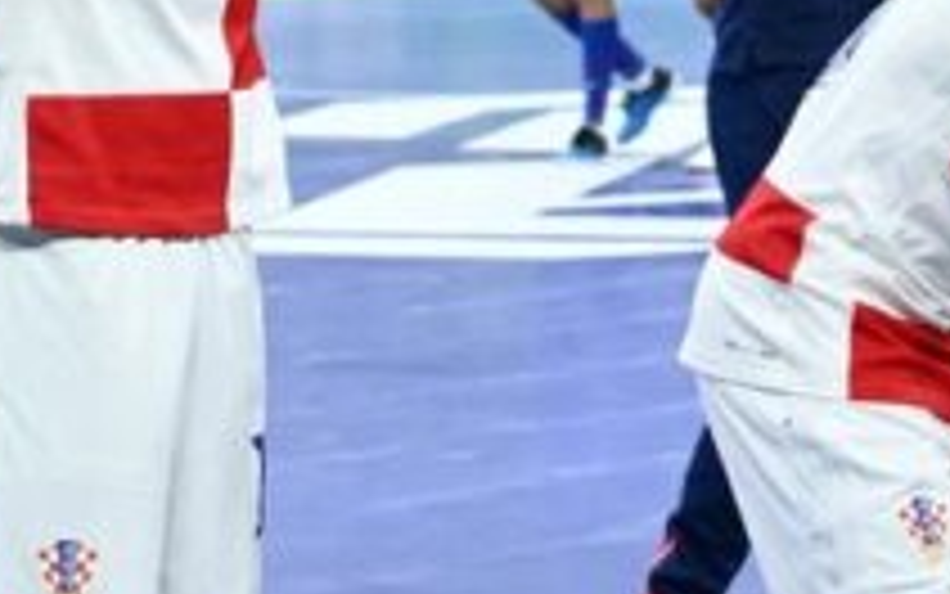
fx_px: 7407
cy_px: 122
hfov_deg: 7.0
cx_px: 2049
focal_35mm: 286
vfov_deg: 4.6
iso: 4000
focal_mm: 47
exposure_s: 1/2500
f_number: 4
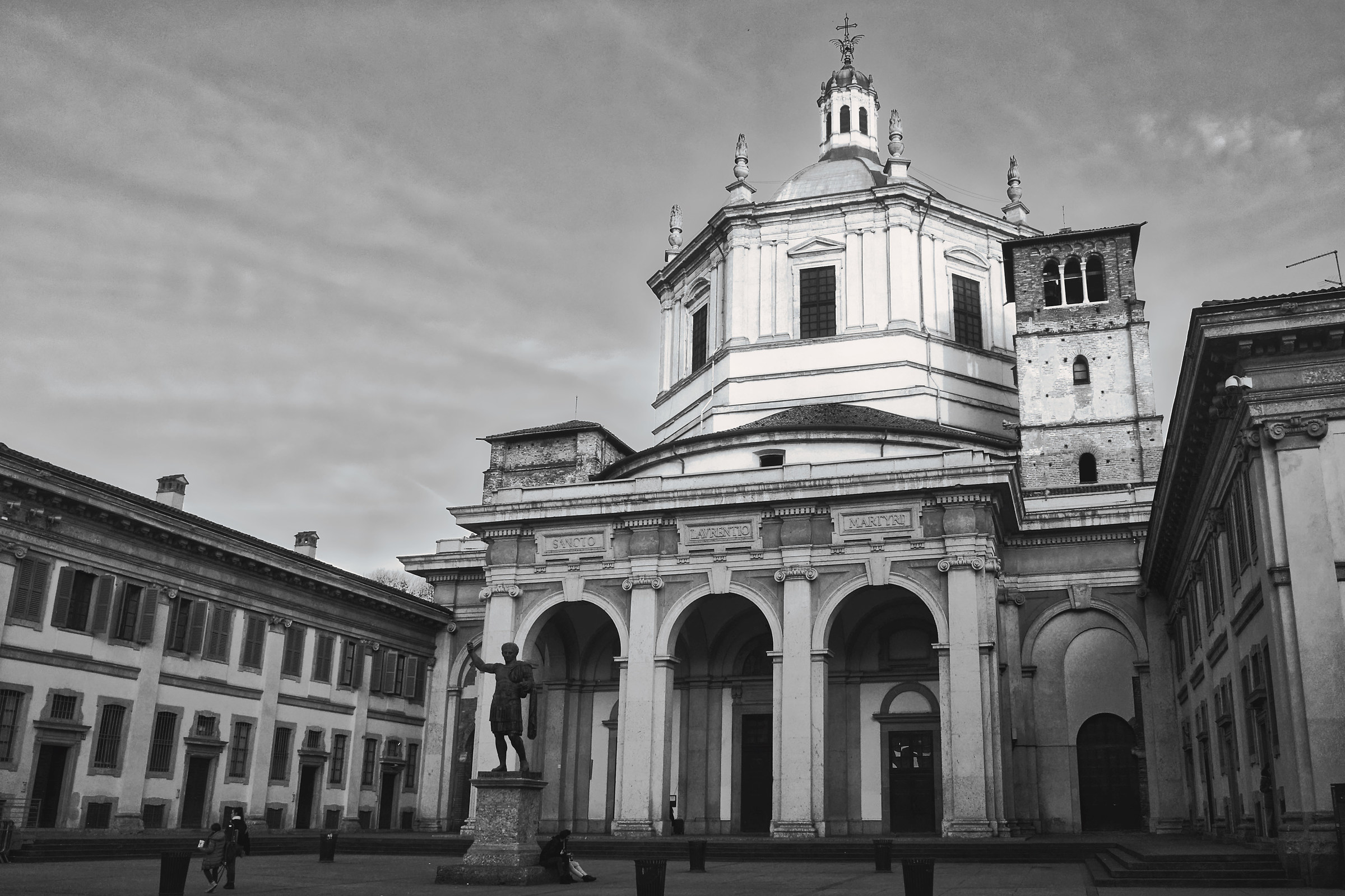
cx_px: 672
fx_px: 1083
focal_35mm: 29
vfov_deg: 45.0
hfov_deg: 63.7
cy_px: 448
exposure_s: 1/125
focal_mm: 19.6
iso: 1600
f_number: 10
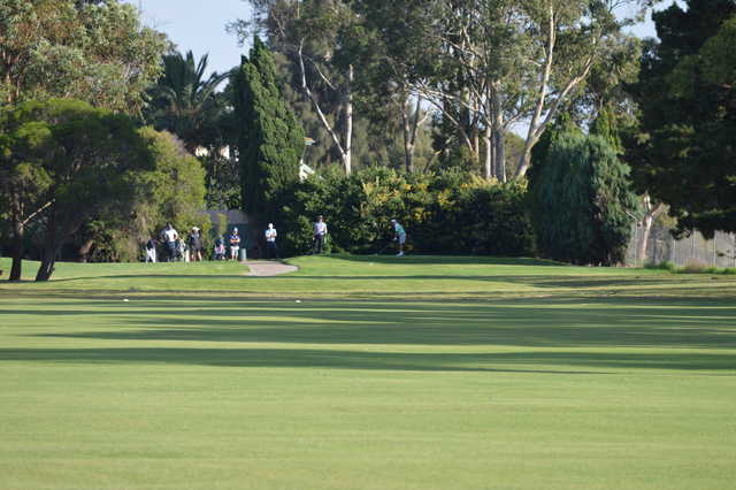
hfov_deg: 6.9
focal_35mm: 300
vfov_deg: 4.6
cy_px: 245
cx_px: 368
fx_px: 6130
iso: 250
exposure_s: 1/500
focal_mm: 200
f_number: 5.6
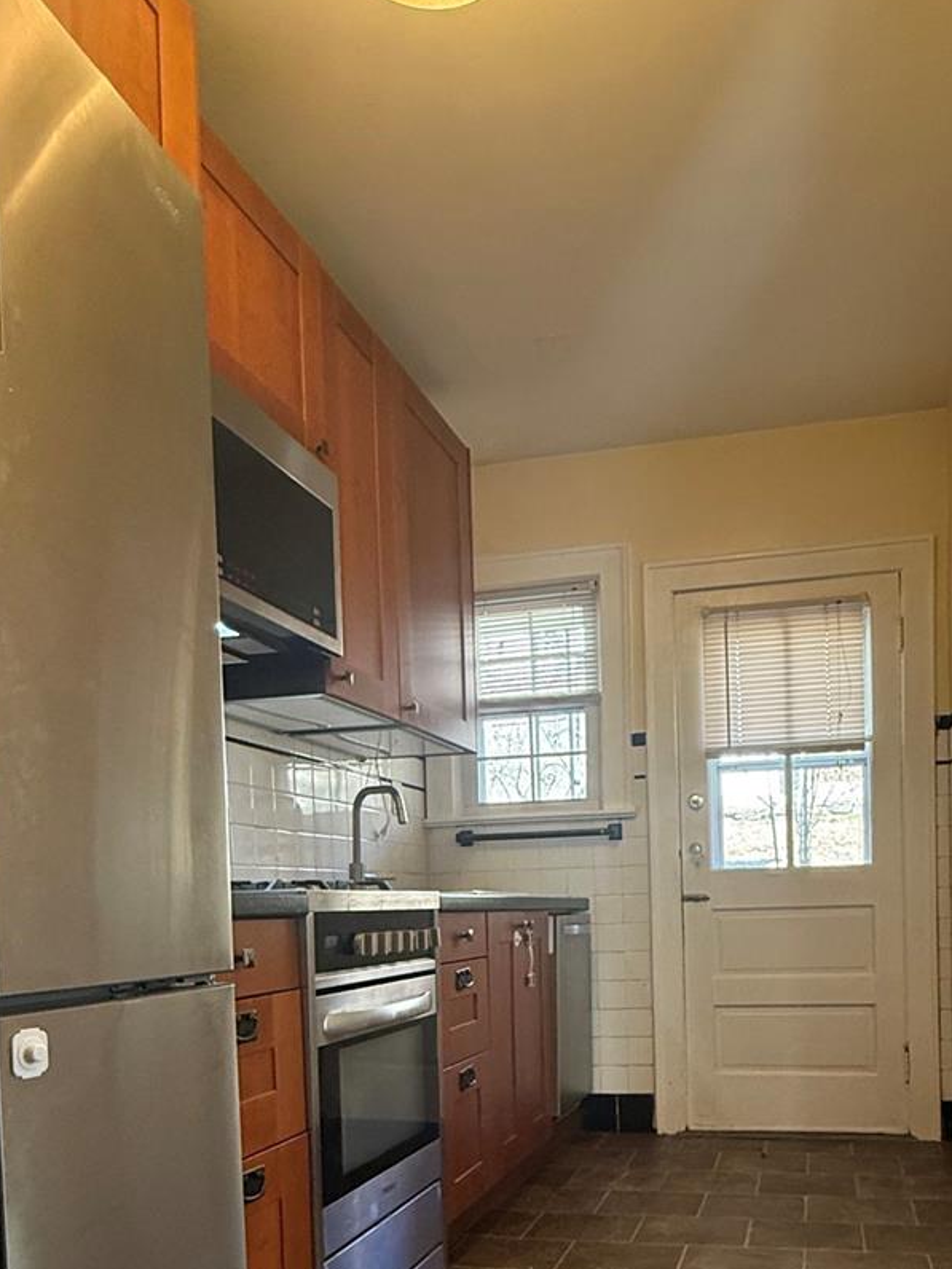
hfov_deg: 50.6
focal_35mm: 27
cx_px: 622
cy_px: 949
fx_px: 990
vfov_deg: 61.7
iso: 400
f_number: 2.2
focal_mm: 2.22
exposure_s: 1/60
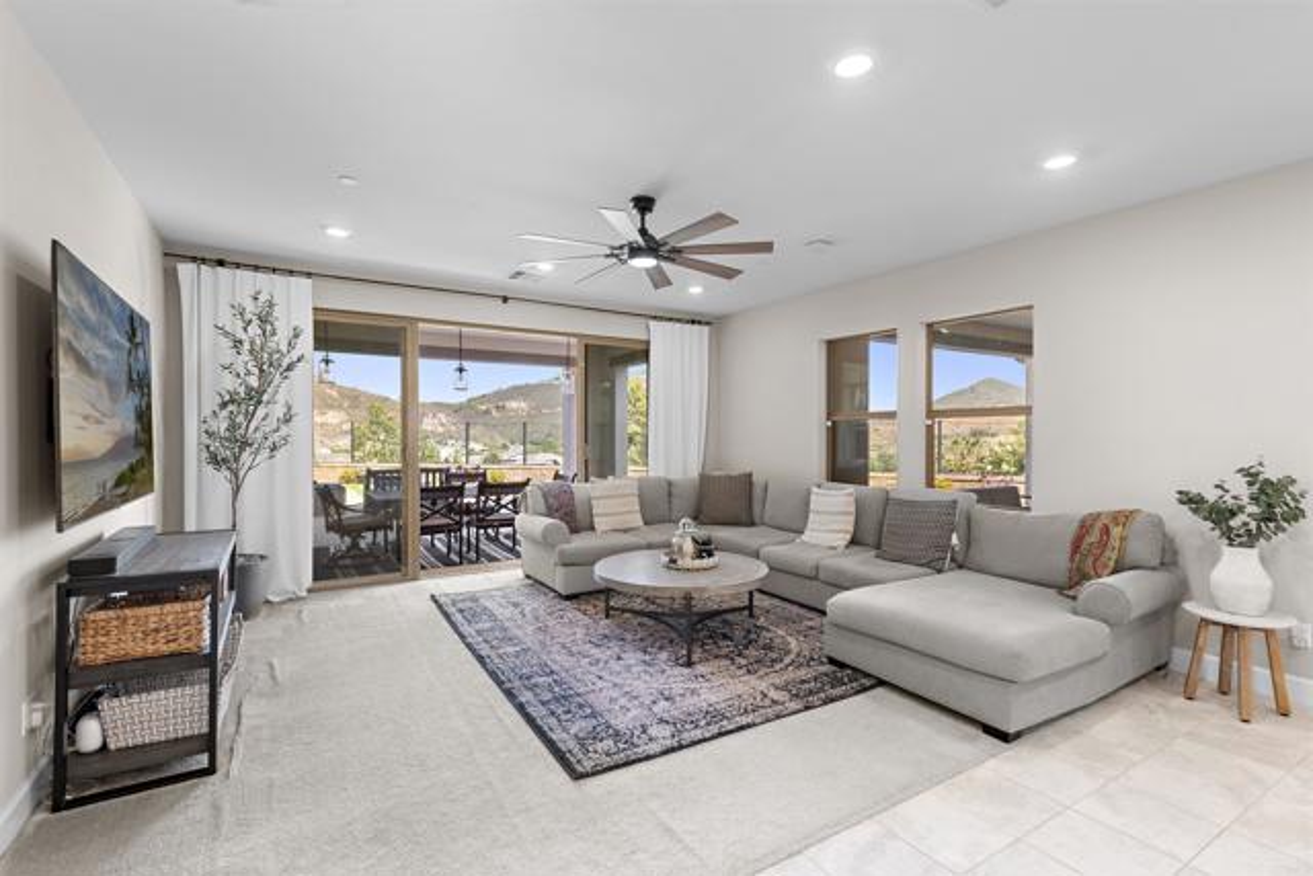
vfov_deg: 73.8
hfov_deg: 96.7
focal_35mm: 16
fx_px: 584
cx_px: 656
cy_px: 438
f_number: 7.1
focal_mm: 16
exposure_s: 1/250
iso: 125
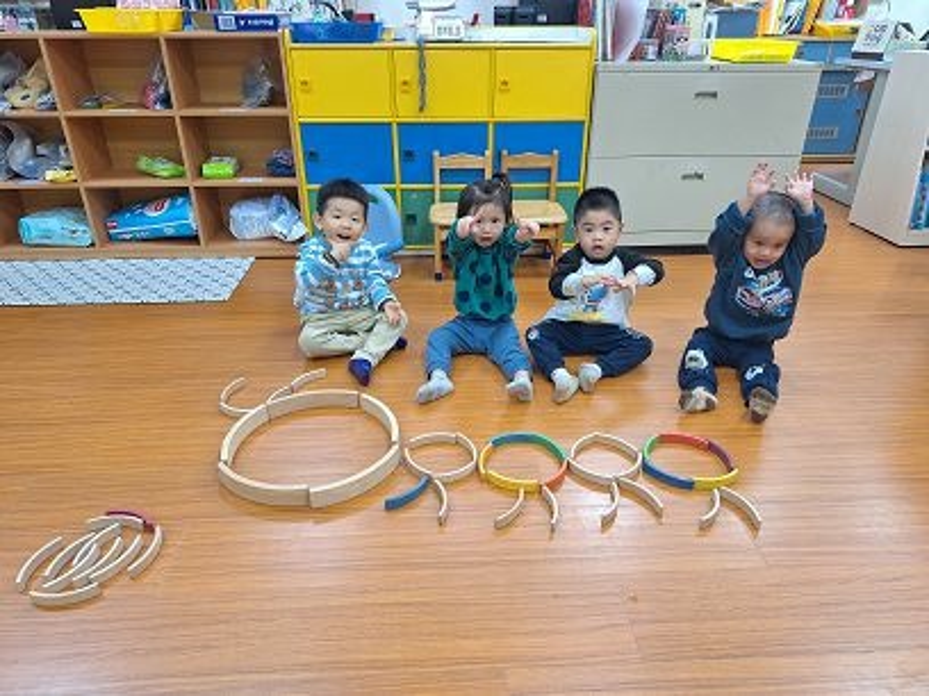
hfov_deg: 73.9
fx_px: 617
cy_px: 348
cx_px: 464
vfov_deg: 58.9
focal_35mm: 23
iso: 160
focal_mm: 5.54
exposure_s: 1/50
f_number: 1.8
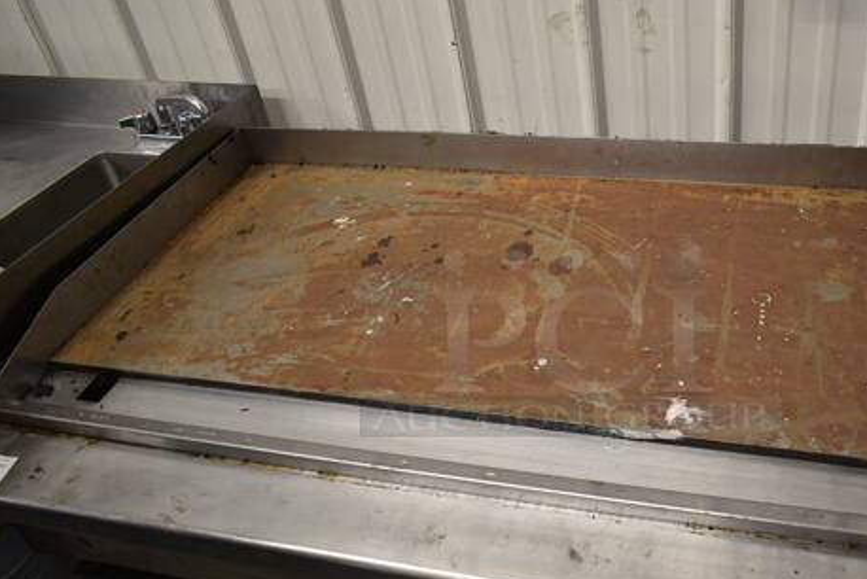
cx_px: 572
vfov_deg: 36.8
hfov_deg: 52.2
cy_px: 337
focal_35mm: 36
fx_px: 868
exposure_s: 1/30
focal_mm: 18
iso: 320
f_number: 3.5
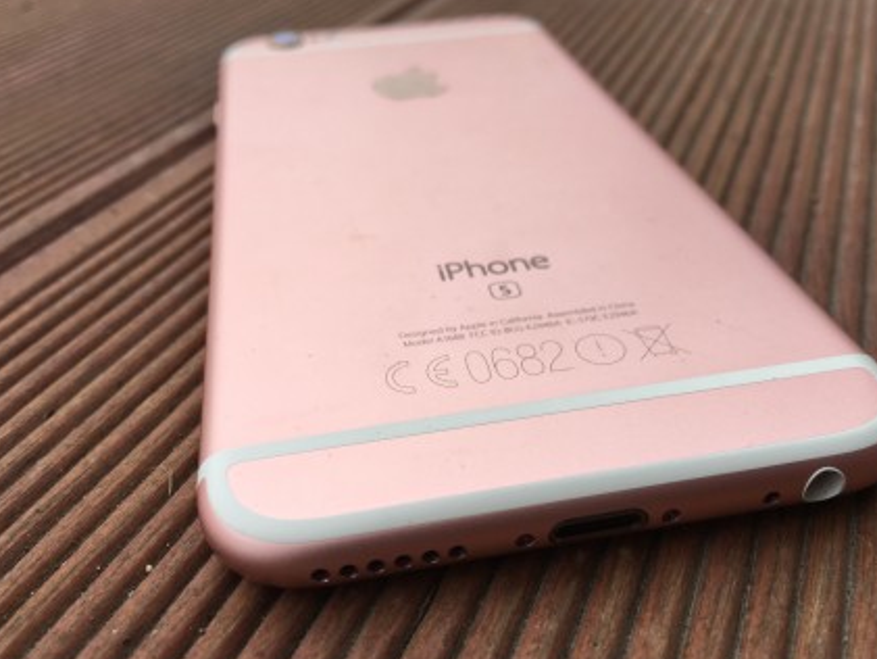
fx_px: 786
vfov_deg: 45.5
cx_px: 444
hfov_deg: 58.3
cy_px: 334
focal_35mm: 31
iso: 25
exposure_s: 1/217
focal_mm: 4.15
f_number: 2.2
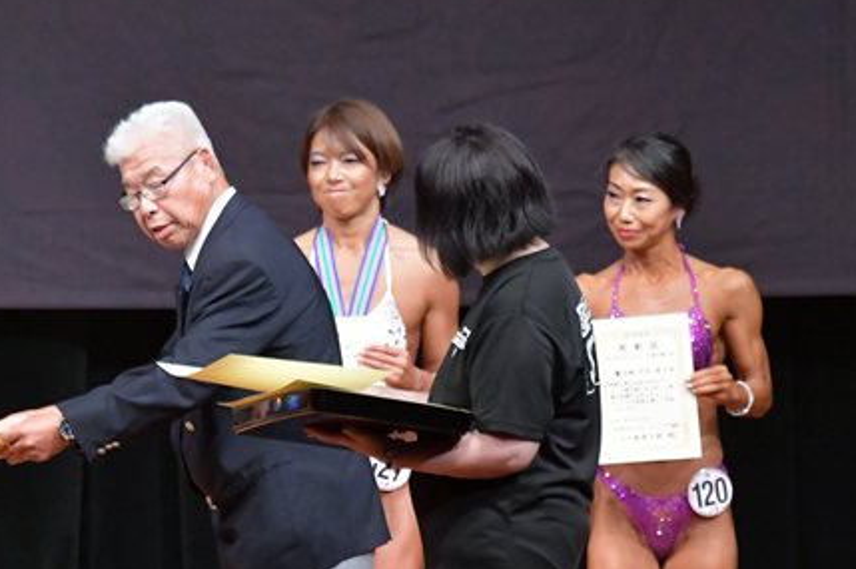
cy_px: 455
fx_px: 11590
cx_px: 123
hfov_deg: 4.2
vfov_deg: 2.8
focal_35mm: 488
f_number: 5.6
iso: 6400
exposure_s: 1/400
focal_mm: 180
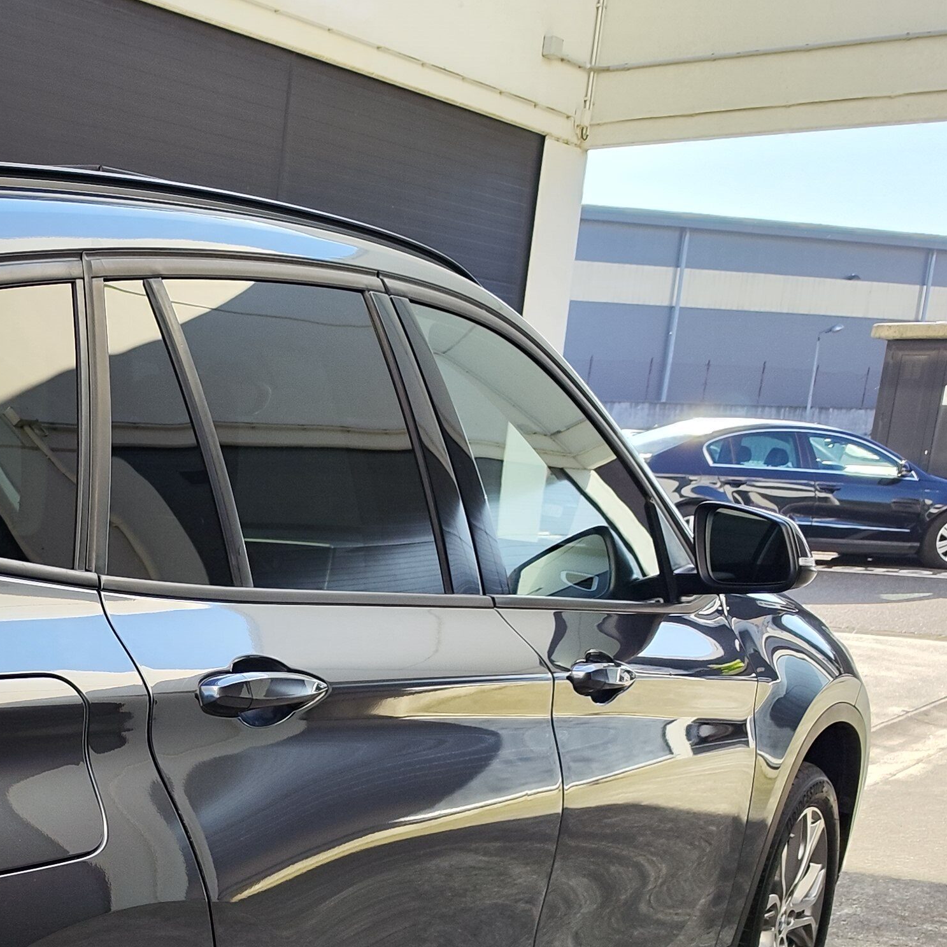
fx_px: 1733
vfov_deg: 29.2
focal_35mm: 56
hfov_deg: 26.6
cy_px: 876
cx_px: -234
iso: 50
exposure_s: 1/324
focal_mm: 7.01
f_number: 1.69
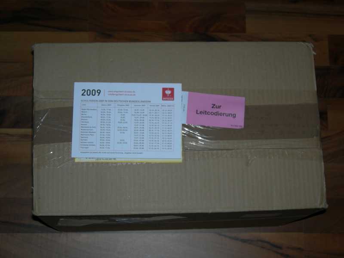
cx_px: 172
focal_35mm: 66
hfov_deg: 29.4
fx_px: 656
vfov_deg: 22.3
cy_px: 129
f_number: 3.5
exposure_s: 1/60.1
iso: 64
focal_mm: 13.7
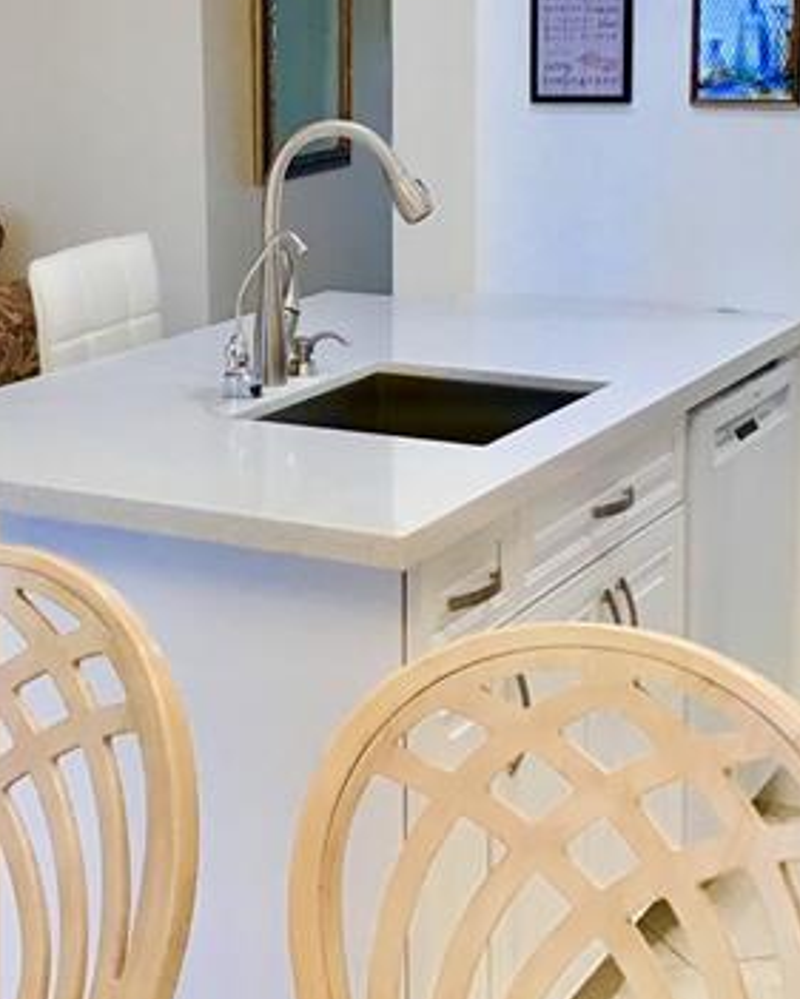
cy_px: 213
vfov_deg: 27.0
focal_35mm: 69
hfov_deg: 21.7
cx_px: 80
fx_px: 2041
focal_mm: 3.3
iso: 40
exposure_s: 1/30
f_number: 2.4
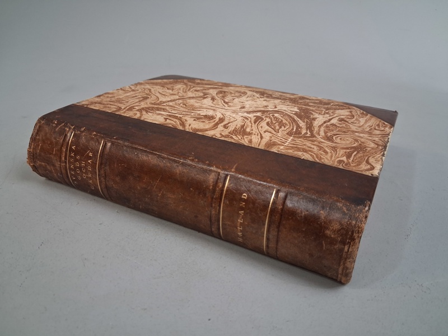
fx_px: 349
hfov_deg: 65.3
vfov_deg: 51.4
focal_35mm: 27
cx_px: 224
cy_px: 168
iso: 320
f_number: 1.8
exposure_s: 1/50
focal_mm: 4
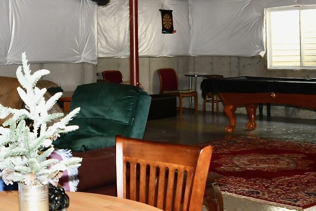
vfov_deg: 21.2
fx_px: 562
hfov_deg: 28.8
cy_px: 68
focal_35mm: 64
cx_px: -23
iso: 640
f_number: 6.3
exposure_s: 1/60
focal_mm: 14
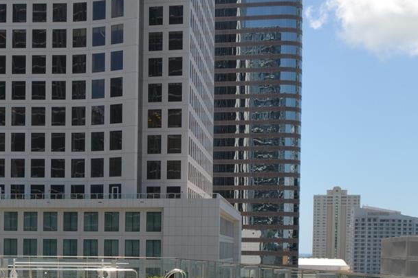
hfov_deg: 27.5
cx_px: 49
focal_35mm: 71
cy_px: 295
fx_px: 824
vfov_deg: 18.5
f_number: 10
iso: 100
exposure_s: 1/200
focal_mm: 18
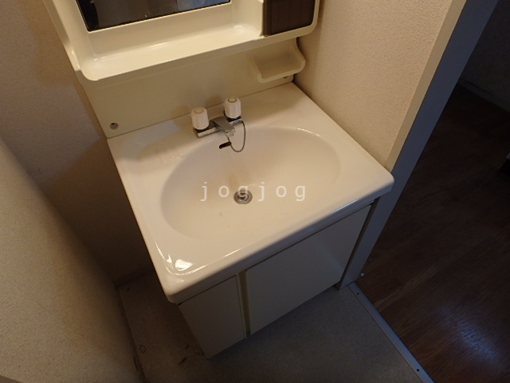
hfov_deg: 79.0
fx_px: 309
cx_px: 255
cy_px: 192
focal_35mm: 21
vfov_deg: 63.4
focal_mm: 3.7
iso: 125
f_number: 3.5
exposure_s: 1/60
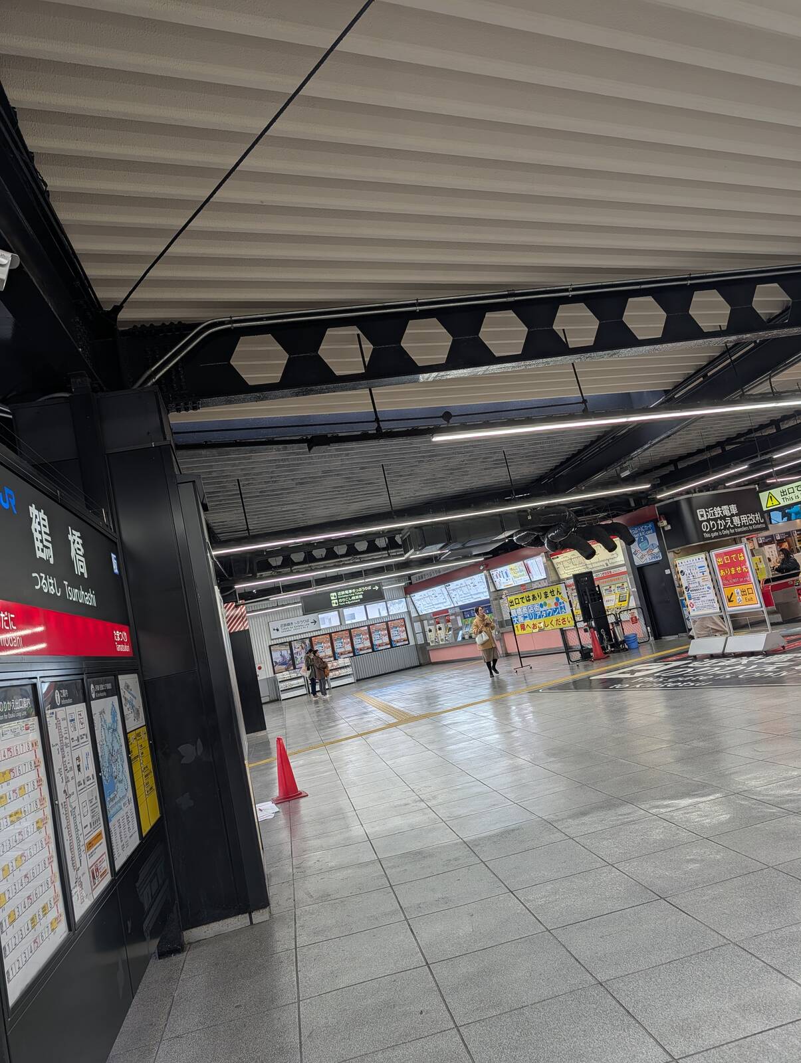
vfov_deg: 71.5
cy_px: 532
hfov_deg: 56.9
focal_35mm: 24
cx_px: 400
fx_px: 739
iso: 22
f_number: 1.68
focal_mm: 6.9
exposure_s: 1/602
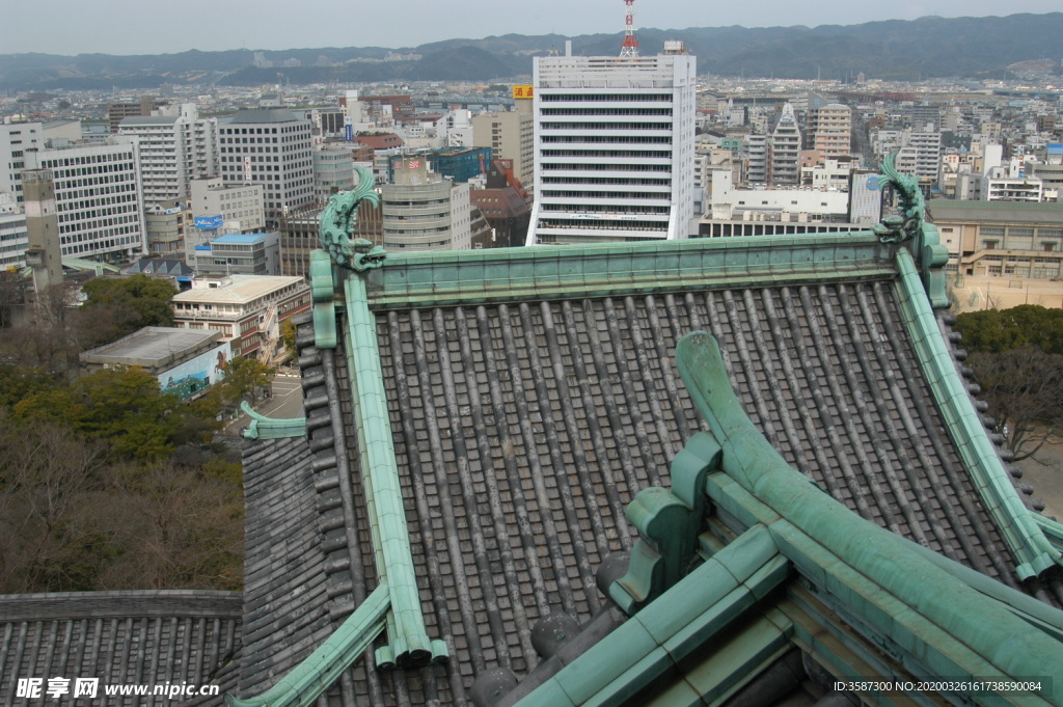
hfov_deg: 53.2
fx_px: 1062
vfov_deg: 36.8
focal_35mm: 36
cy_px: 354
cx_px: 532
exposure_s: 1/320
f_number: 9
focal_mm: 24
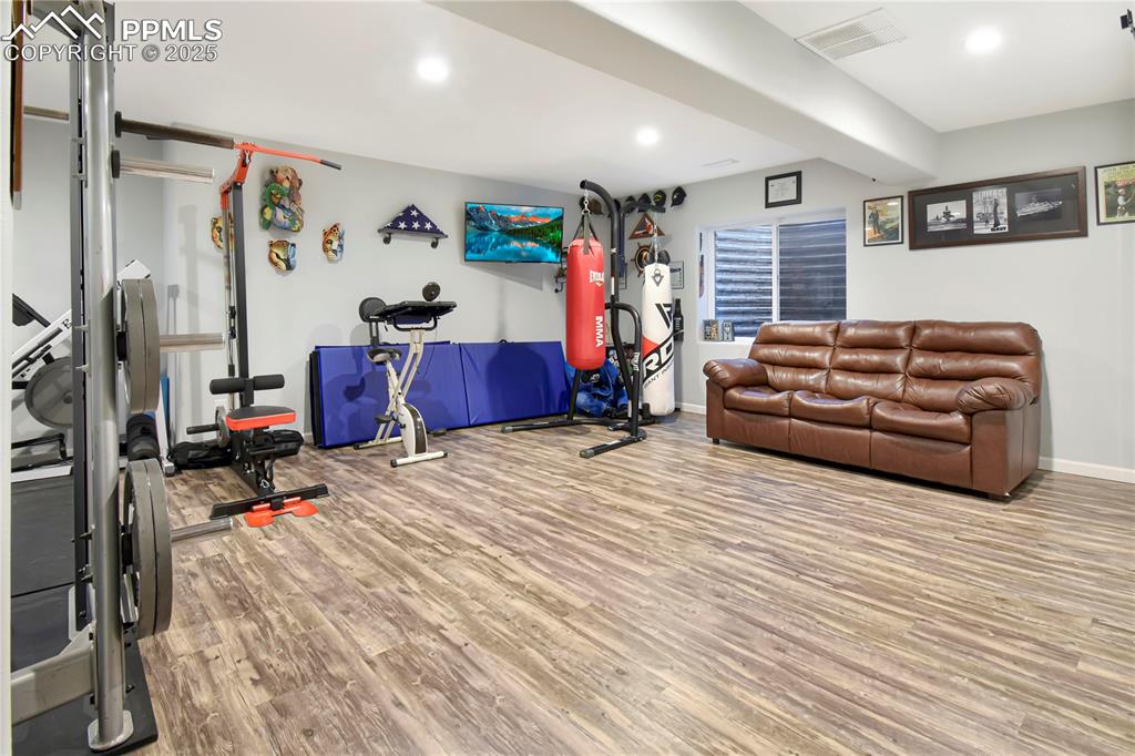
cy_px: 378
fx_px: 473
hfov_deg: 100.4
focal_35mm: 15
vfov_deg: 77.3
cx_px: 568
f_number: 8
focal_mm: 10
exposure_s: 1/1.67
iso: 320
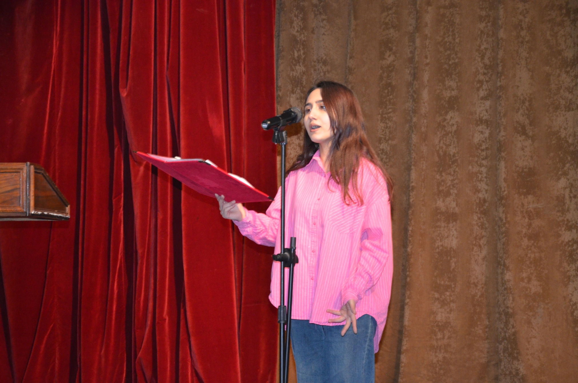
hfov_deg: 19.5
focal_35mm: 105
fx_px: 1682
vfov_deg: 13.0
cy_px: 192
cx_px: 289
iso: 2000
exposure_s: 1/60
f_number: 6.3
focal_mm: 70
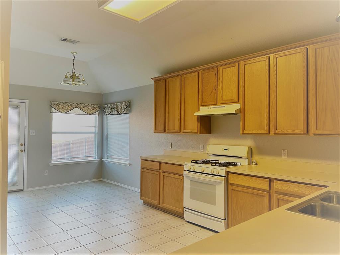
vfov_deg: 53.1
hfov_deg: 67.3
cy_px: 128
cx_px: 170
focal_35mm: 26
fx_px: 255
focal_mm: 5.1
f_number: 1.6
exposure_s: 1/60
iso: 125
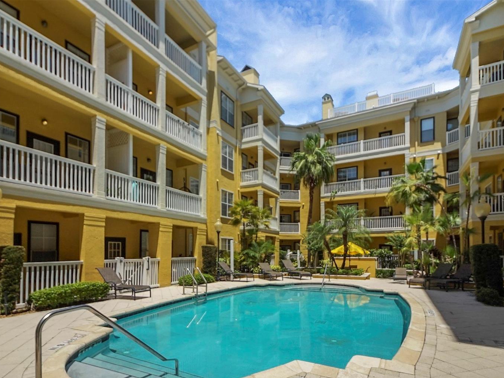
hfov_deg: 90.9
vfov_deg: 74.7
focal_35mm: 17
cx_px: 238
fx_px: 247
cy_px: 198
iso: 500
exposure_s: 1/2000
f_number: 4.5
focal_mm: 10
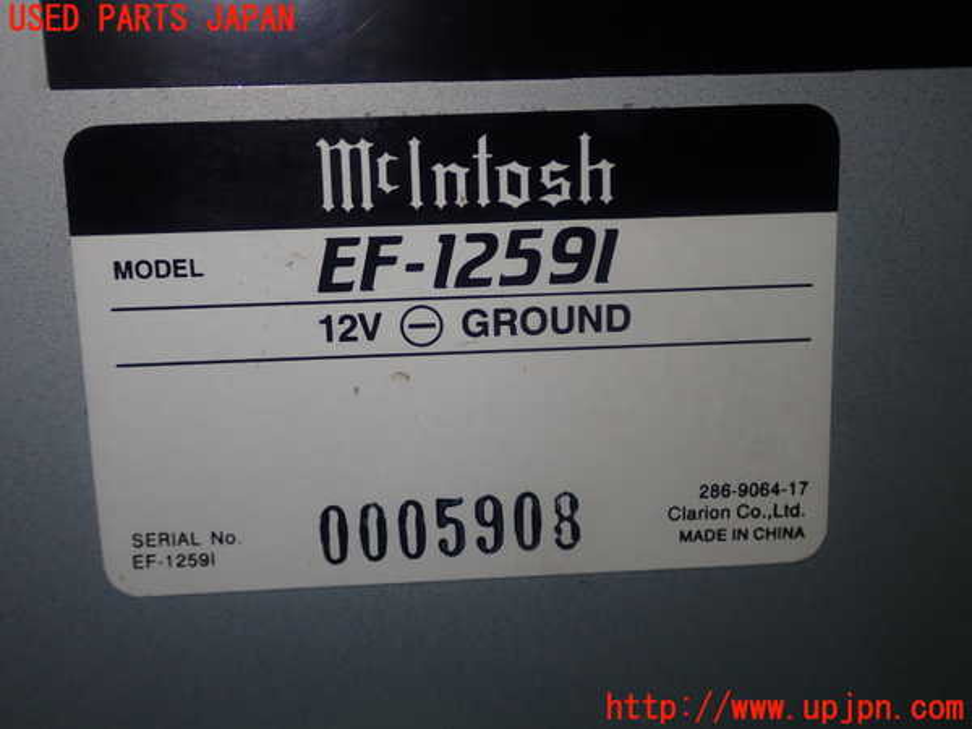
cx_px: 486
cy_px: 364
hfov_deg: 40.4
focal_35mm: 47
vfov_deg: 30.9
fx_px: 1320
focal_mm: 8.4
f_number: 3.1
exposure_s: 1/100
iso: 100
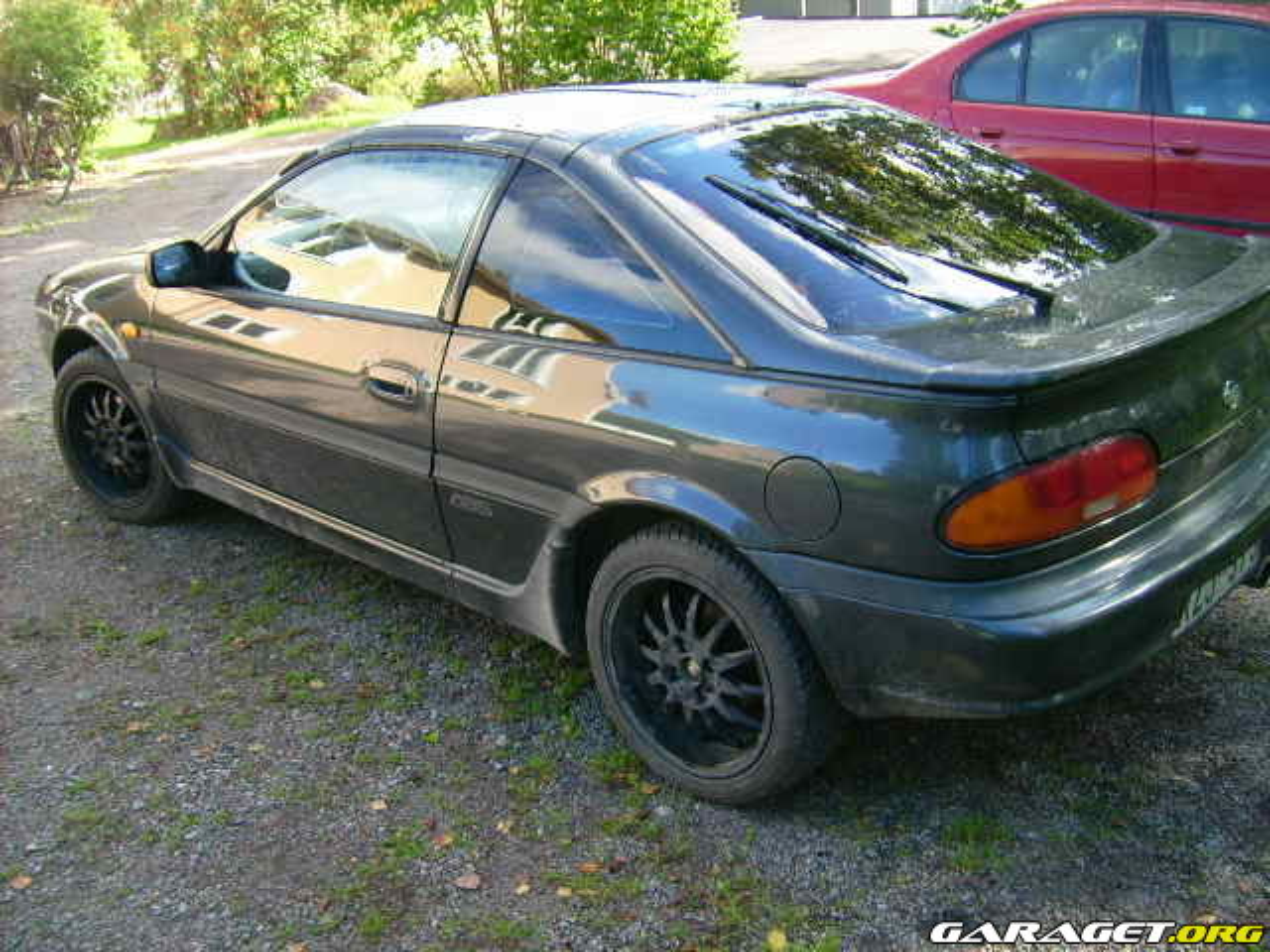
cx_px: 635
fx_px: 1284
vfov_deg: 40.7
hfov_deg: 52.6
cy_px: 476
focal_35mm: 35
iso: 50
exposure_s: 1/104
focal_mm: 5.95
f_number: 2.8
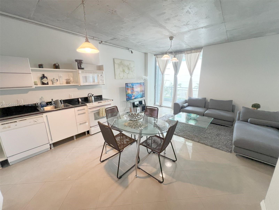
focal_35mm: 13
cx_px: 140
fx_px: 105
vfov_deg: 89.9
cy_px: 105
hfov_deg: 106.2
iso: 160
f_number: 1.8
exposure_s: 1/120
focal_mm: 1.57
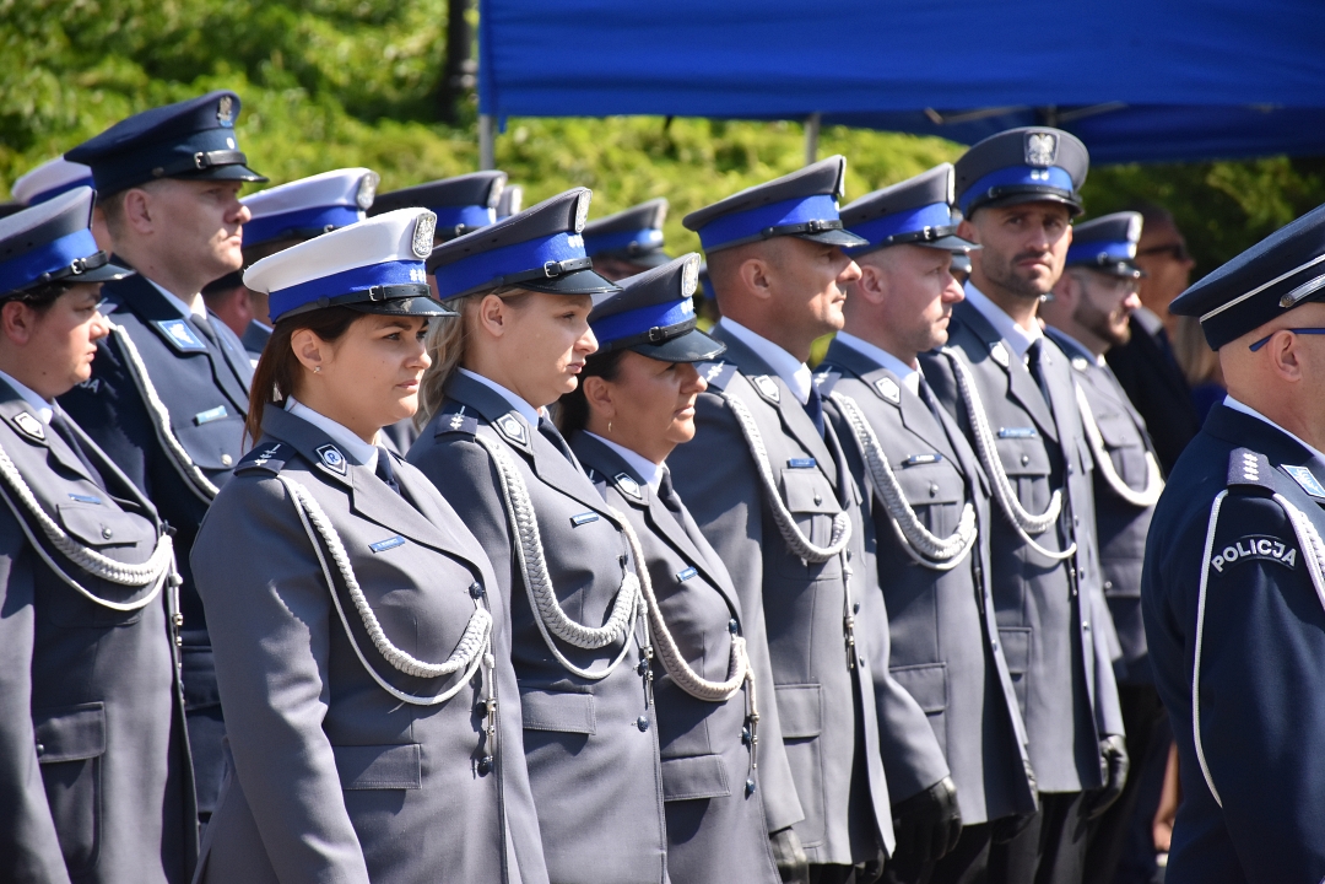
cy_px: 442
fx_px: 7729
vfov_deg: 6.5
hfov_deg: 9.8
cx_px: 662
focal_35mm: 210
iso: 800
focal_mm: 140
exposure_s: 1/2000
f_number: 5.6
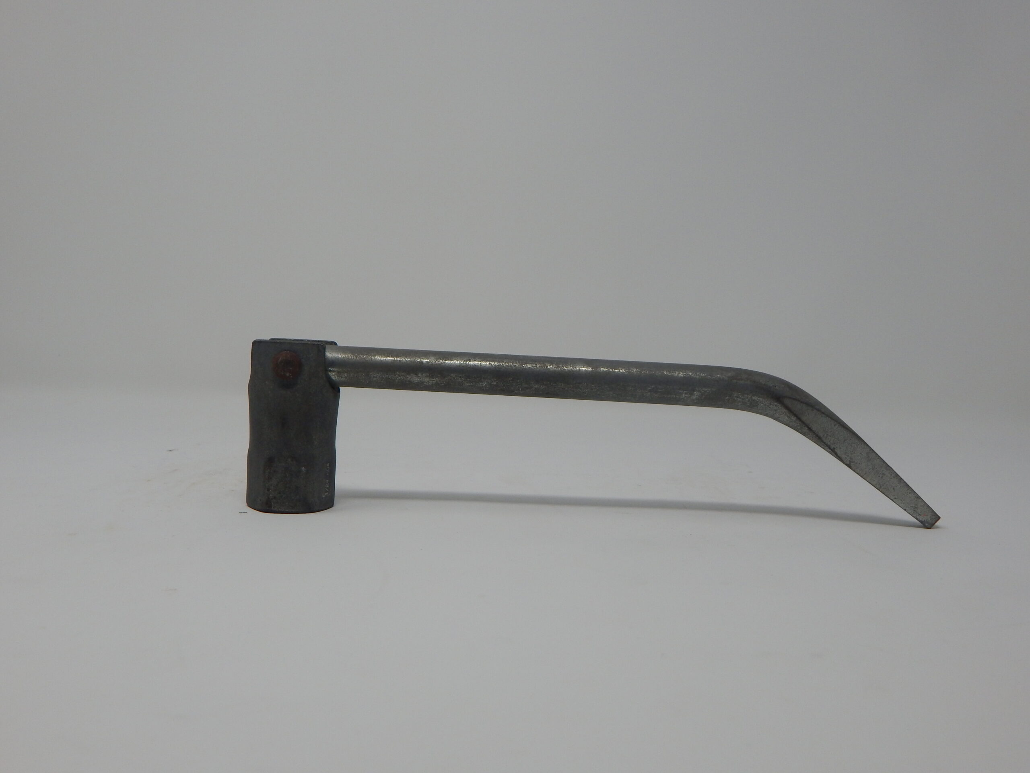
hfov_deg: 54.0
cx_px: 515
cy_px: 386
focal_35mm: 34
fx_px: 1012
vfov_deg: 41.8
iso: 125
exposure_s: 1/200
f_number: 3.3
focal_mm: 6.1
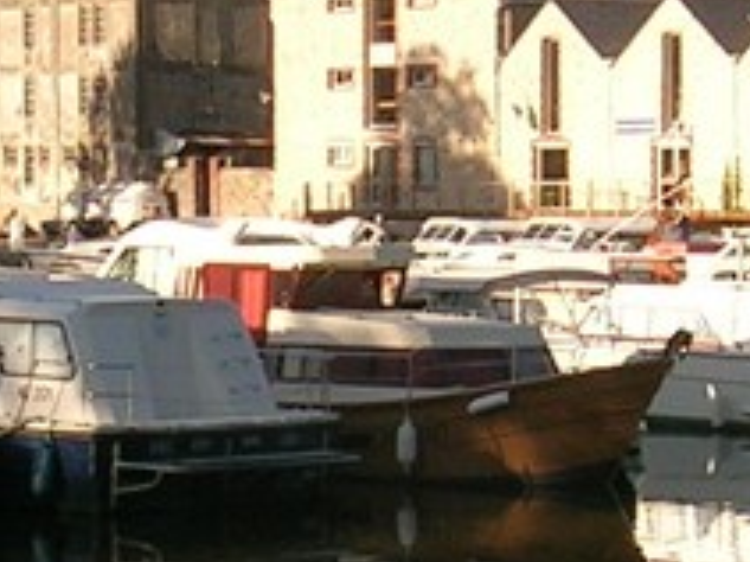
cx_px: 281
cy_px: 370
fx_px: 3681
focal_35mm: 170
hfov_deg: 11.6
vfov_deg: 8.7
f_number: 4.8
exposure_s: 1/250
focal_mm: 5.4
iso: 50
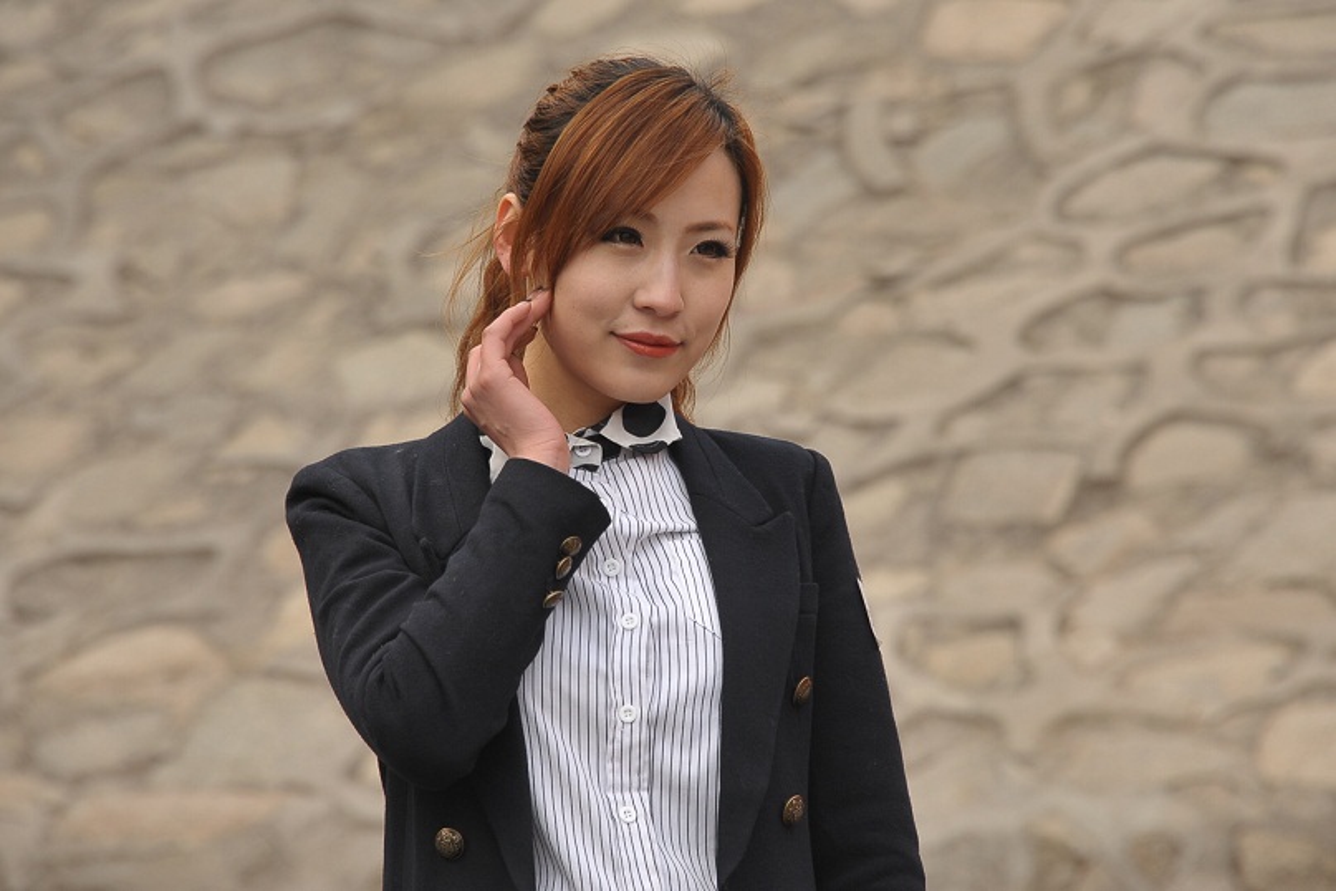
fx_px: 11132
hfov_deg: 6.9
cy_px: 446
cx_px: 668
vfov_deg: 4.6
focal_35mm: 300
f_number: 11
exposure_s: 1/500
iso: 800
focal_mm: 300
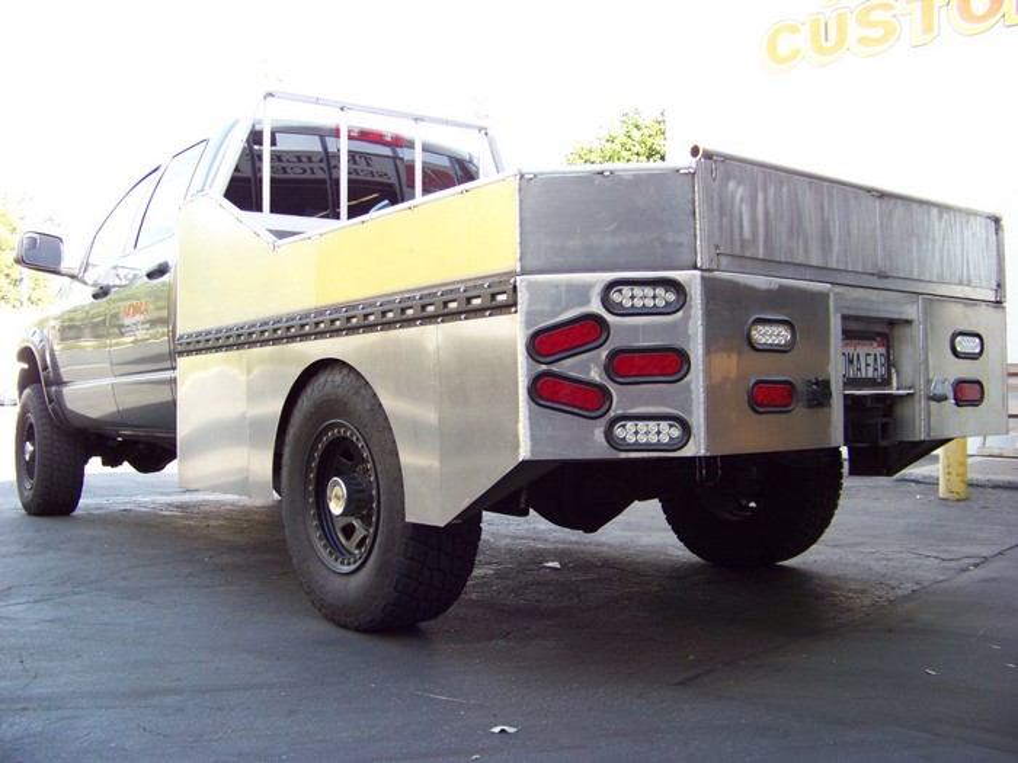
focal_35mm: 36
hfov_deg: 51.4
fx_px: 1059
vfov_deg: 39.7
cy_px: 382
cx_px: 509
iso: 72
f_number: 2.8
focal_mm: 5.85
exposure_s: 1/100
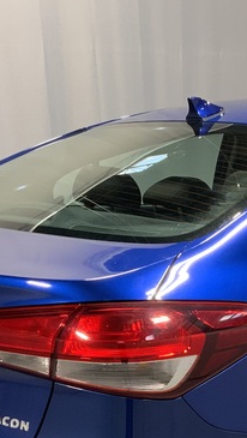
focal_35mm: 83
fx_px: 964
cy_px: 386
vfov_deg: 24.9
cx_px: 285
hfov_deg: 14.2
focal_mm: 3
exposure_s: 1/60
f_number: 1.8
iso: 80
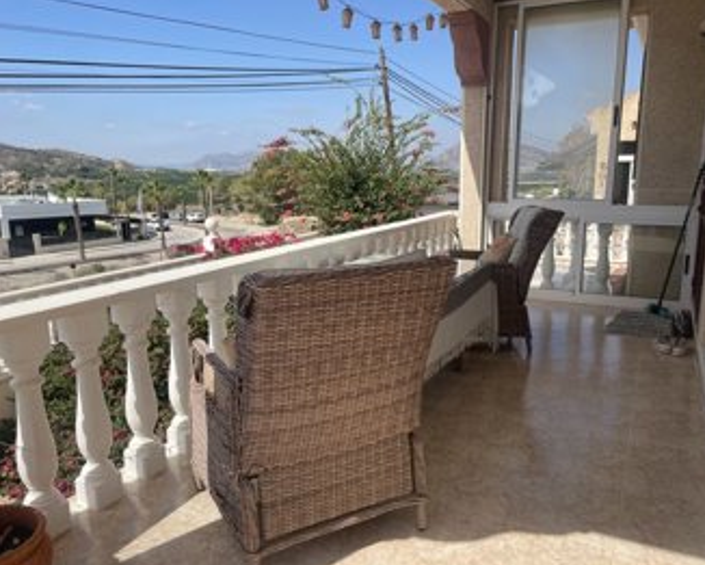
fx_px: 584
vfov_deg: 51.5
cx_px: 352
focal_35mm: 28
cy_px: 288
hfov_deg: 62.2
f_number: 1.6
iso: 32
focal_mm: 4.2
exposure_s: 1/3861
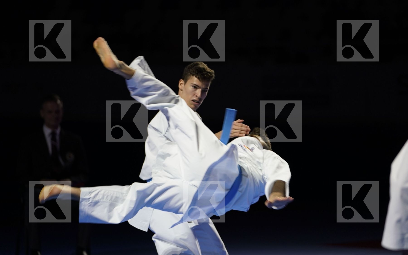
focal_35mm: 150
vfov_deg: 8.7
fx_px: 1668
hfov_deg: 13.9
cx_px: 204
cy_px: 121
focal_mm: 147
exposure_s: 1/500
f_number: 2.8
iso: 500
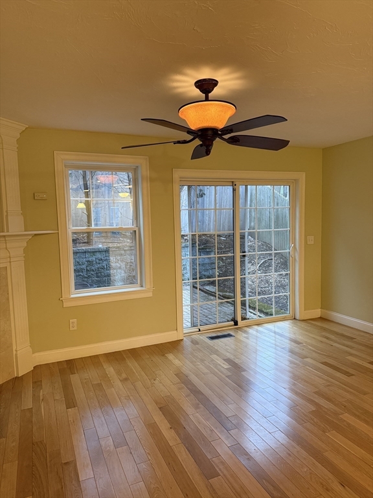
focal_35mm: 24
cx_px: 186
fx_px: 345
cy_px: 249
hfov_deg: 56.8
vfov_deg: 71.6
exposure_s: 1/60
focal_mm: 6.76
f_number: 1.78
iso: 400
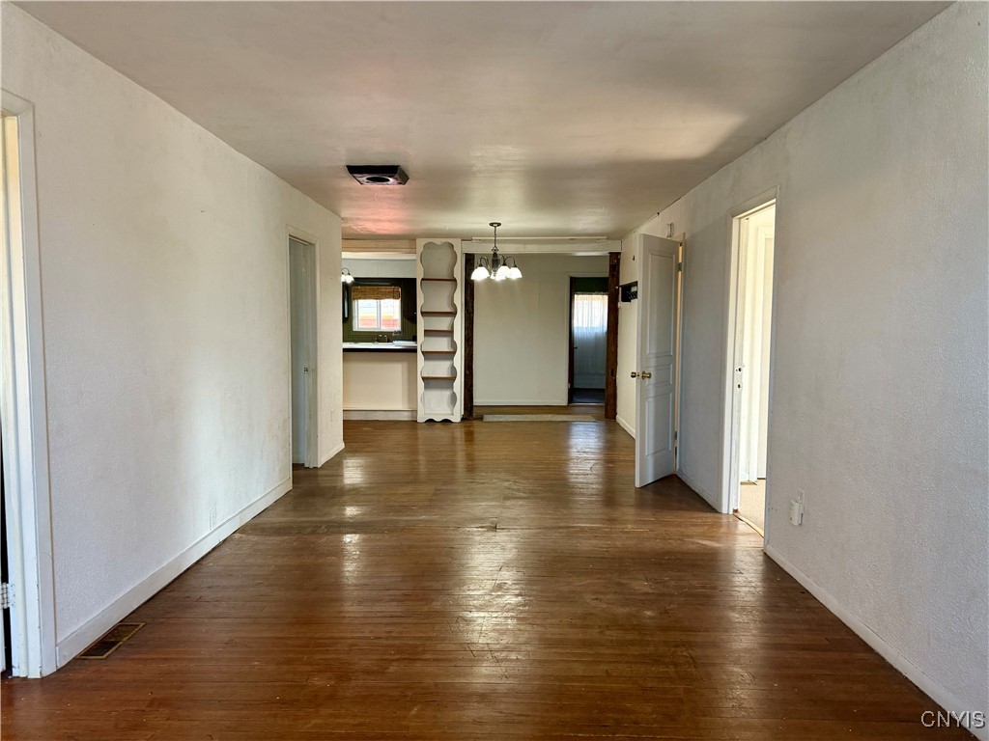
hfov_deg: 71.6
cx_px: 494
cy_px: 370
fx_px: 686
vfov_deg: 56.8
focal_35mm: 24
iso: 250
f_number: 1.78
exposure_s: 1/120
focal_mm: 6.76
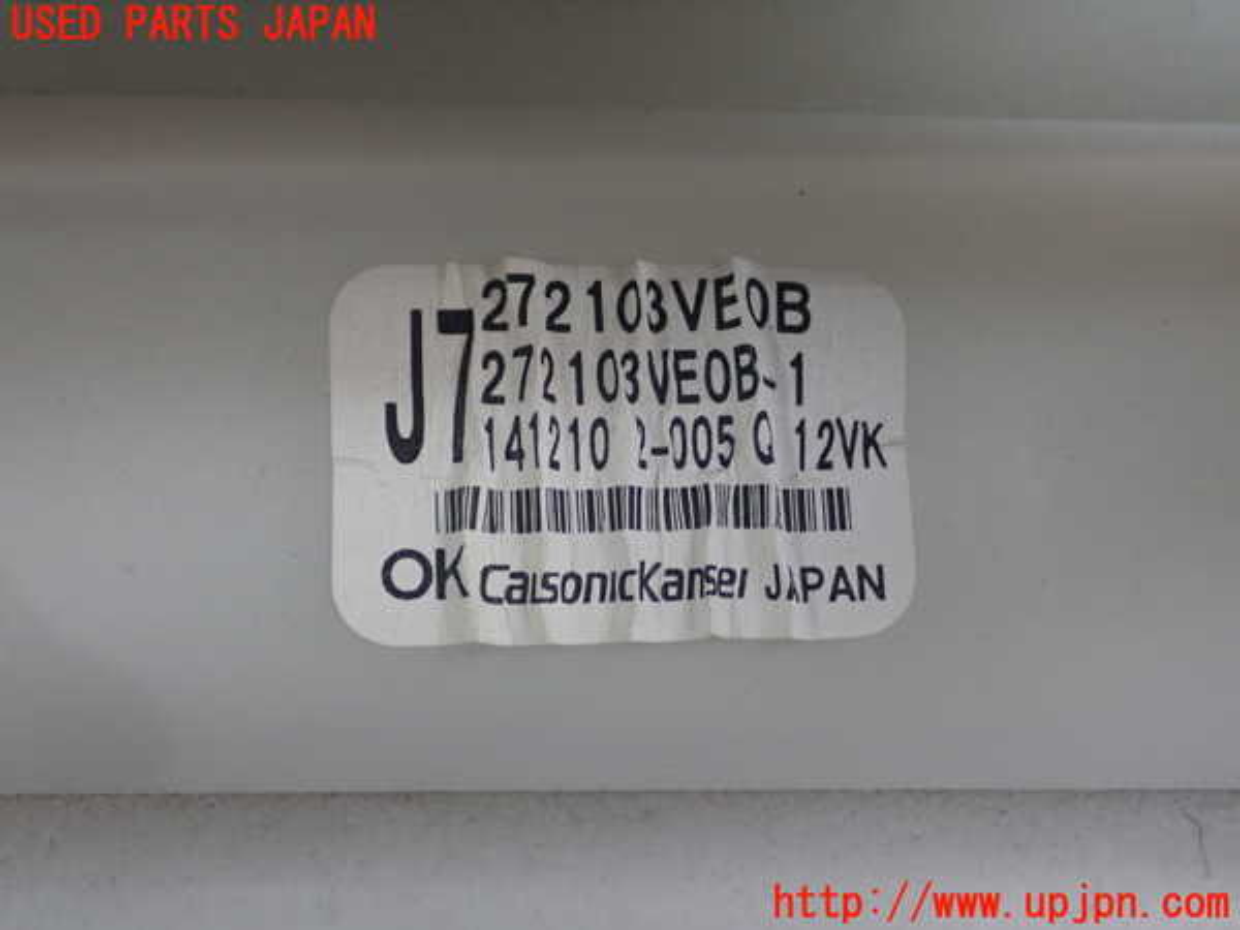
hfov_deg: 41.2
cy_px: 465
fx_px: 1648
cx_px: 620
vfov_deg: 31.5
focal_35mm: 46
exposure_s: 1/50
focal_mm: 8.41
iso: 320
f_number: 3.1
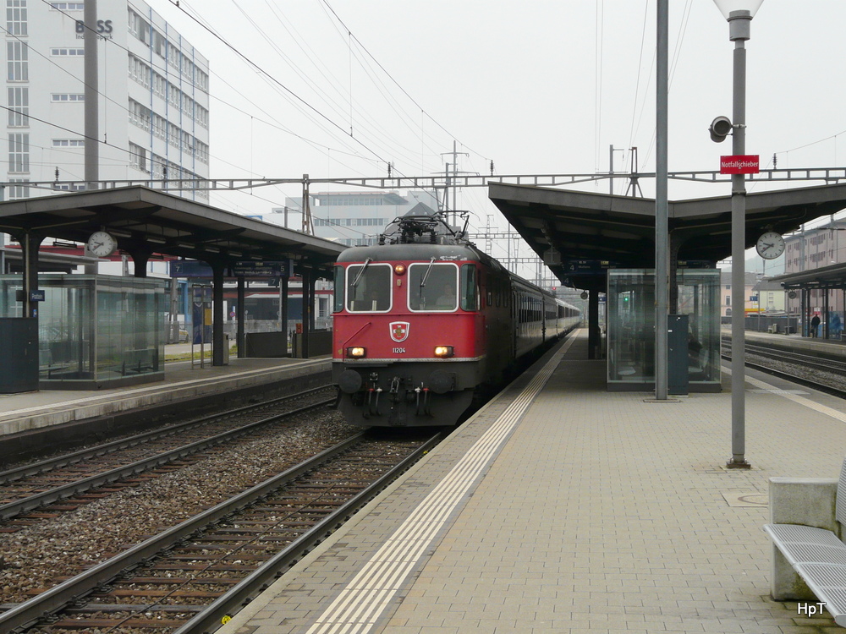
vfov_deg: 26.1
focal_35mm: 56
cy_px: 317
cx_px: 423
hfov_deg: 34.3
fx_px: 1369
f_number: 4
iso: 100
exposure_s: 1/250
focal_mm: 9.2
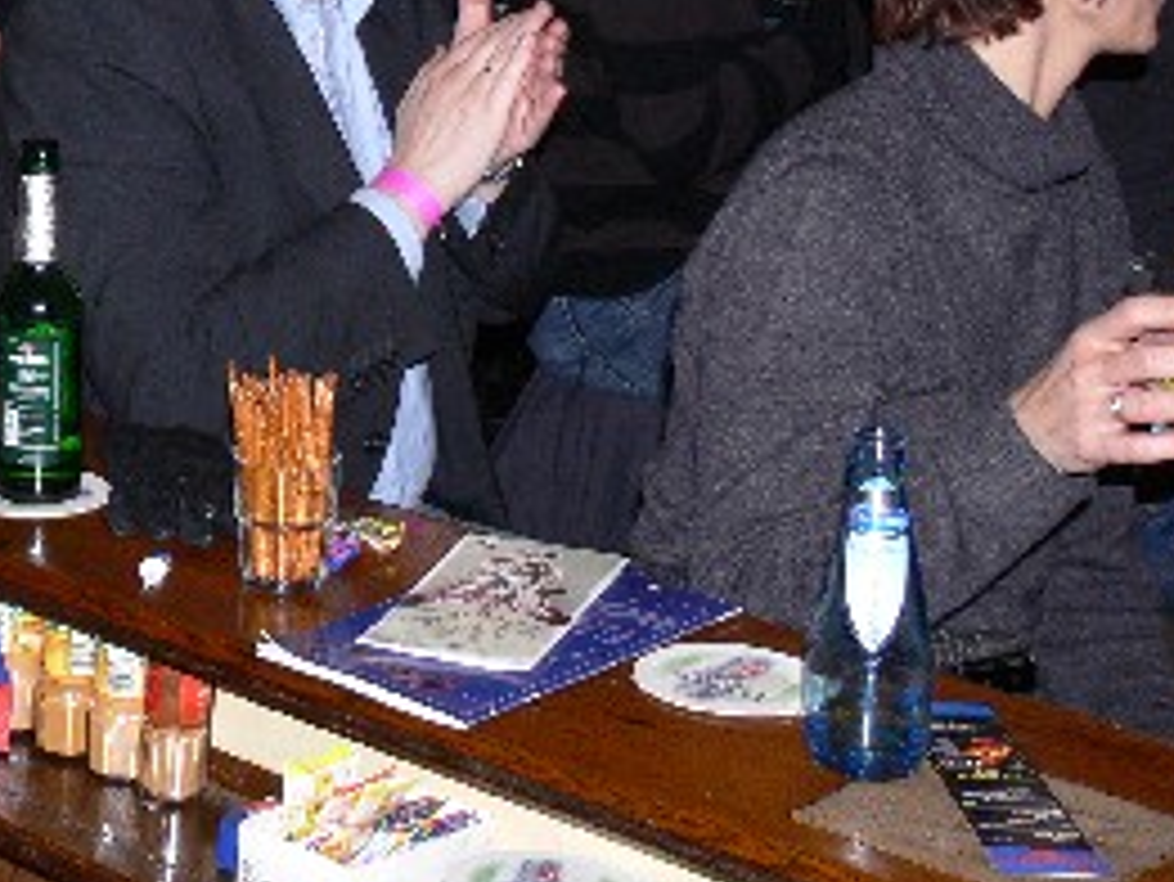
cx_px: -180
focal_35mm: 83
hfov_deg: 22.0
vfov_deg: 17.2
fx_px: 2816
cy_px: -79
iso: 100
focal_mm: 7.4
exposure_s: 1/30
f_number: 2.8
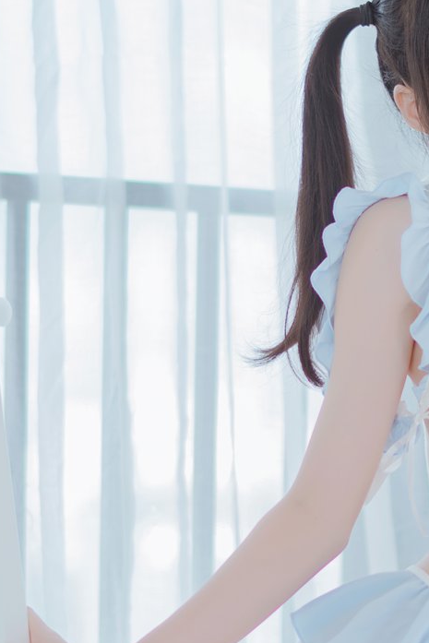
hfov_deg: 10.6
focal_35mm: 129
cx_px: 364
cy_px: 429
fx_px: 2305
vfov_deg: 15.9
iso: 100
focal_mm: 50
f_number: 1.4
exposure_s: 1/250
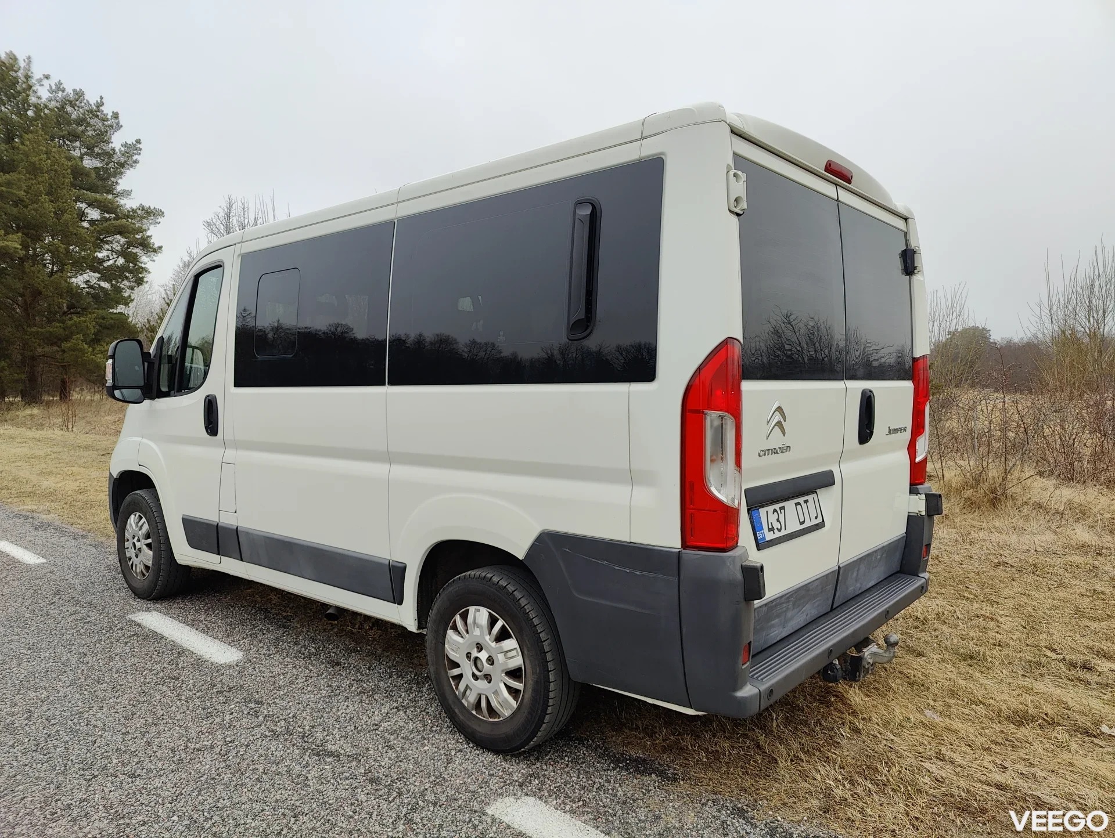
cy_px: 419
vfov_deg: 59.0
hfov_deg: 73.9
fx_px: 742
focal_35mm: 23
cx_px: 558
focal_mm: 6.06
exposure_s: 1/1160
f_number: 1.8
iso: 50
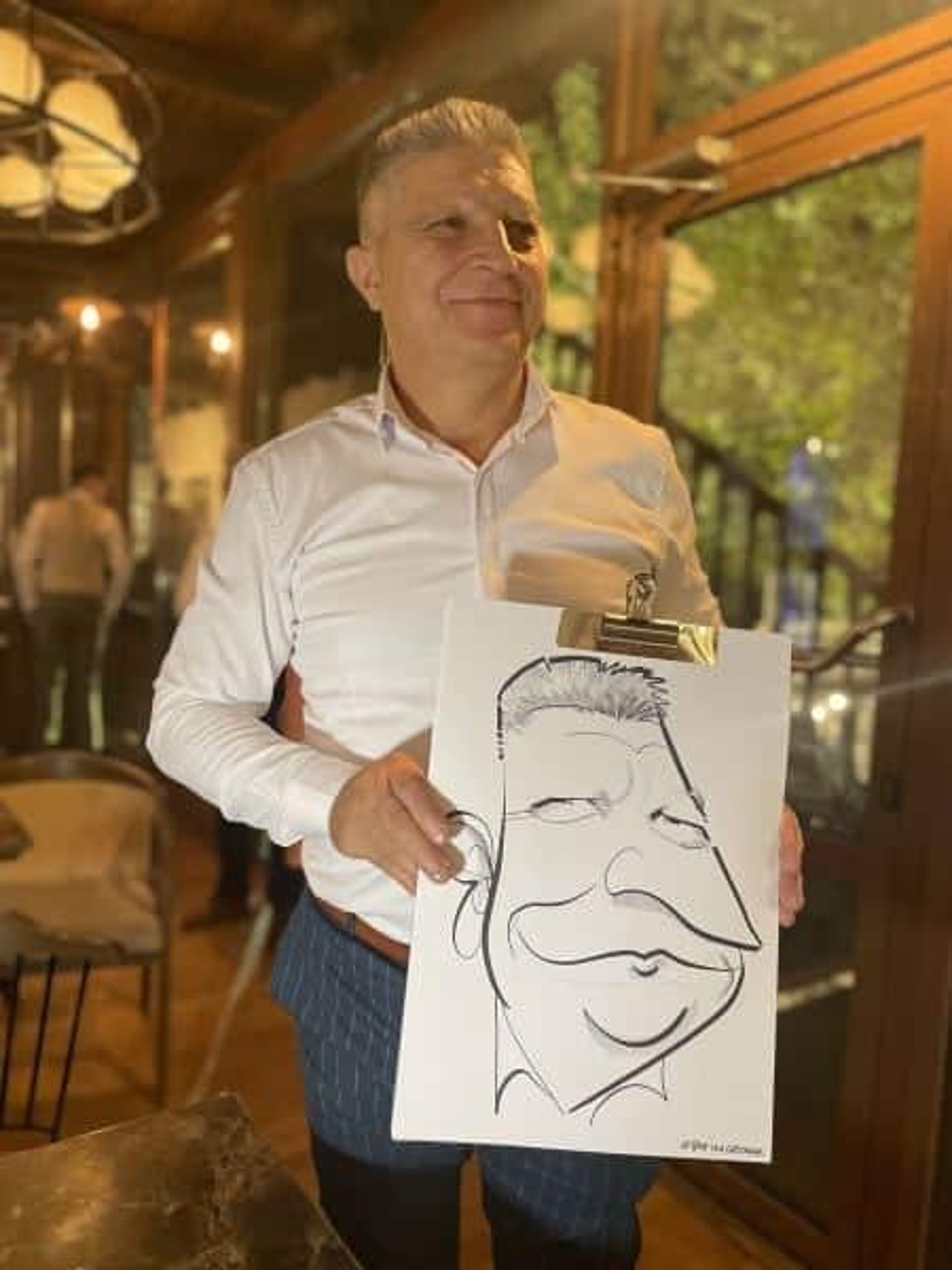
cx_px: 476
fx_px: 953
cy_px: 635
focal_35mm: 26
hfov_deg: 53.1
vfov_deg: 67.3
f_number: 1.6
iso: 640
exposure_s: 1/33
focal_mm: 4.2
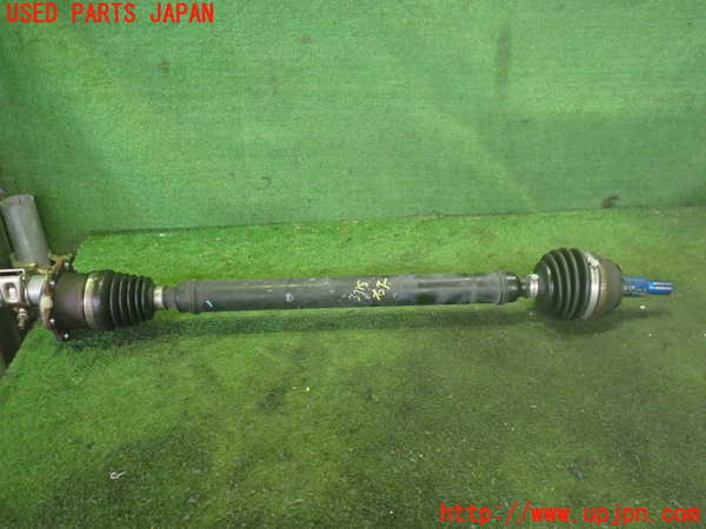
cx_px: 353
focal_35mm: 30
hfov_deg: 60.0
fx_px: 612
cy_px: 264
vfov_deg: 46.8
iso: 640
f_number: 2.3
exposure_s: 1/30
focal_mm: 5.4
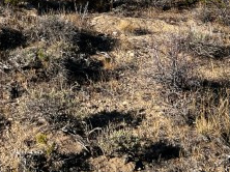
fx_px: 498
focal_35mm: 75
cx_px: -36
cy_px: -61
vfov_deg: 18.1
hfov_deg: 24.0
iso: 50
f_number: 1.5
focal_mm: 5.7
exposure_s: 1/3077
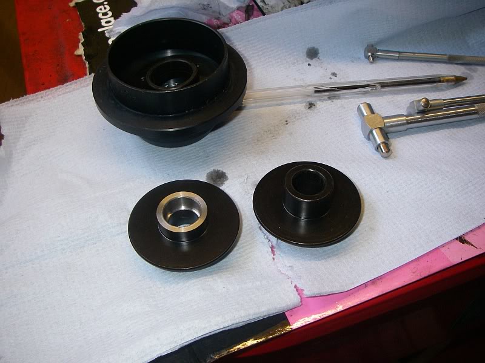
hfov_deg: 49.0
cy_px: 182
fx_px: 532
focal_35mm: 38
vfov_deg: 37.7
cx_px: 242
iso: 200
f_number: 3.3
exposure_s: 1/40
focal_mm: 6.3
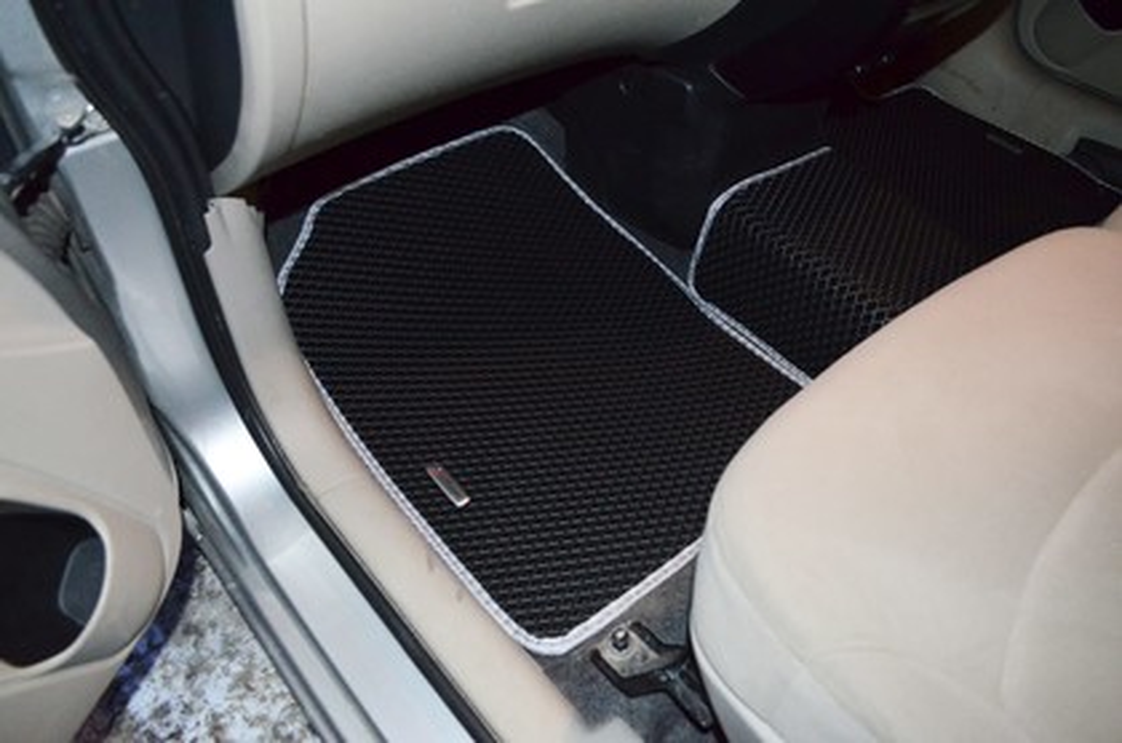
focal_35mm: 27
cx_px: 561
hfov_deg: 67.5
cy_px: 372
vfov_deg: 47.7
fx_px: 840
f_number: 3.5
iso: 3200
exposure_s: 1/60
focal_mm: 18
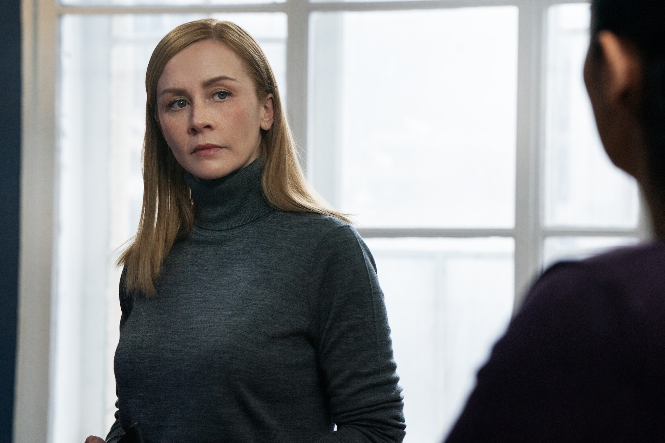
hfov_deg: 16.8
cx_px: 332
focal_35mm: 122
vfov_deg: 11.2
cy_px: 222
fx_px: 2253
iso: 4000
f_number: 5.6
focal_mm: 122
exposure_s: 1/400
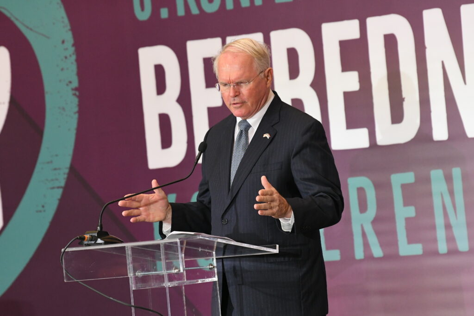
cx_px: 237
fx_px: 3950
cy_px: 158
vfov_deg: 4.6
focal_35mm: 300
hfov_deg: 6.9
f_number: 4
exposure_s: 1/250
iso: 2500
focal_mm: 200
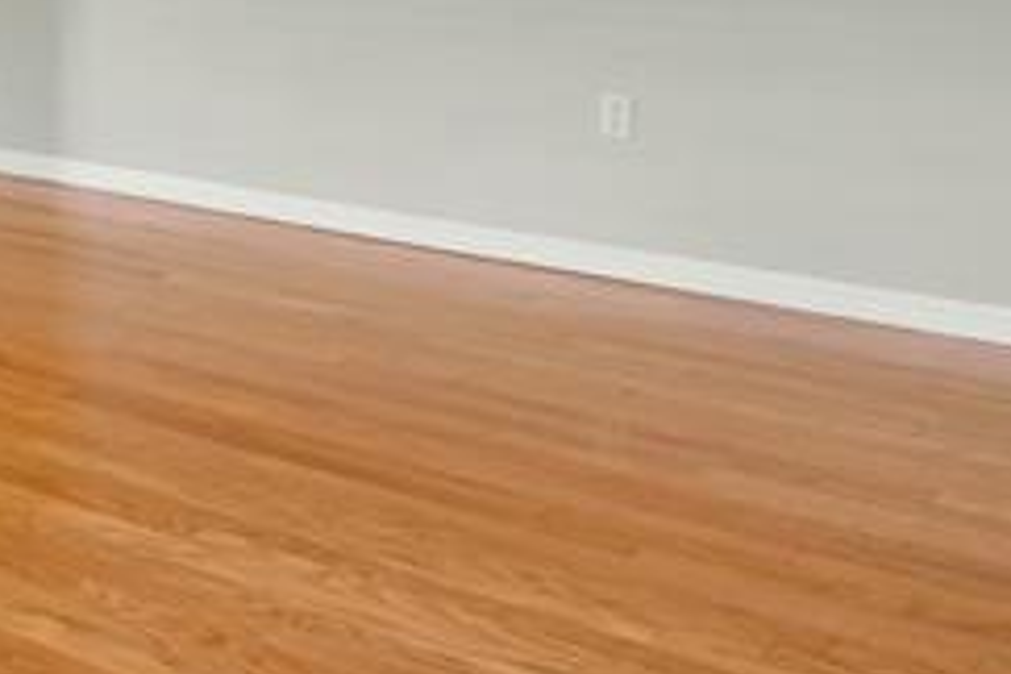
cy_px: -146
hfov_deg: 29.0
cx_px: -221
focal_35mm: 59
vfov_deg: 21.3
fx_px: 1657
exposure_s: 1/5
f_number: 8
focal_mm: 14
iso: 200
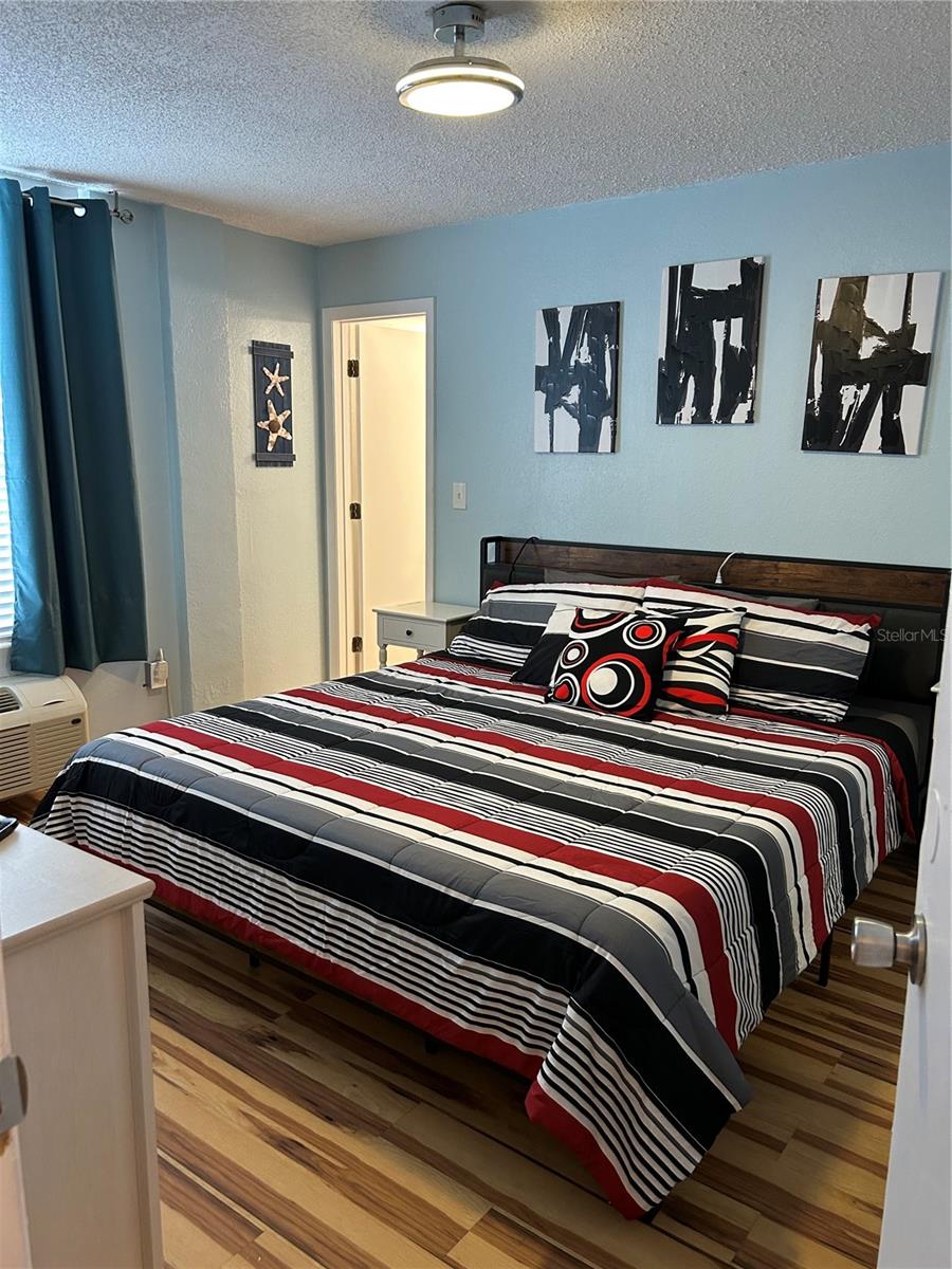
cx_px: 476
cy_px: 634
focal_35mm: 26
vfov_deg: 67.3
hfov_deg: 53.1
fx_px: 953
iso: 250
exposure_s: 1/60
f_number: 1.5
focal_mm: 5.7
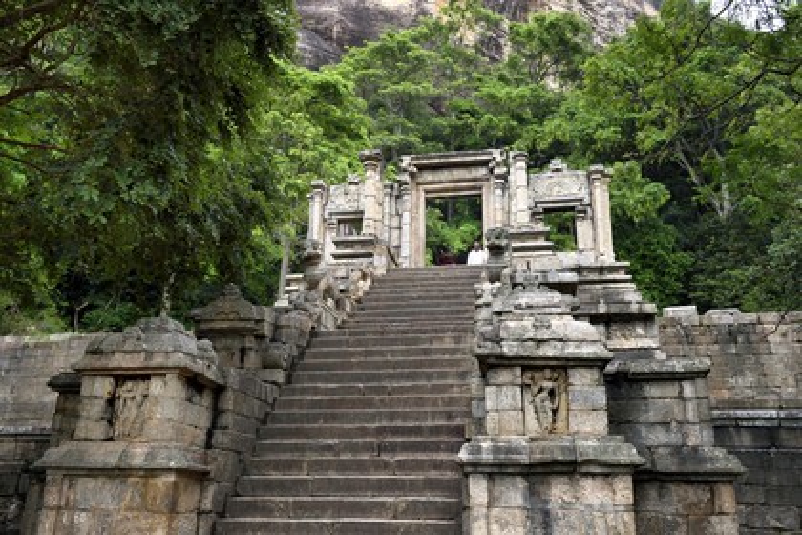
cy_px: 268
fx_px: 713
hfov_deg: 58.7
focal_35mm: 32
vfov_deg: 41.1
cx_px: 401
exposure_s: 1/160
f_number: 16
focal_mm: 32
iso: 800
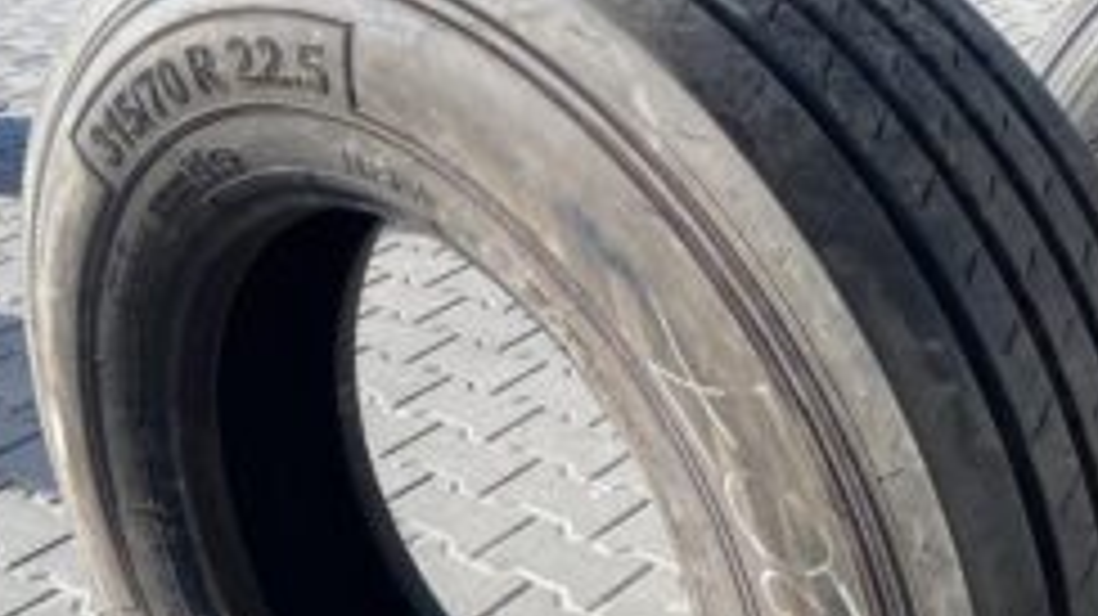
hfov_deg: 41.0
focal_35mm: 50
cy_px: 506
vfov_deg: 23.5
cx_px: 396
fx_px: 1455
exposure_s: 1/504
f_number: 1.8
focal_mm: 4.25
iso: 32
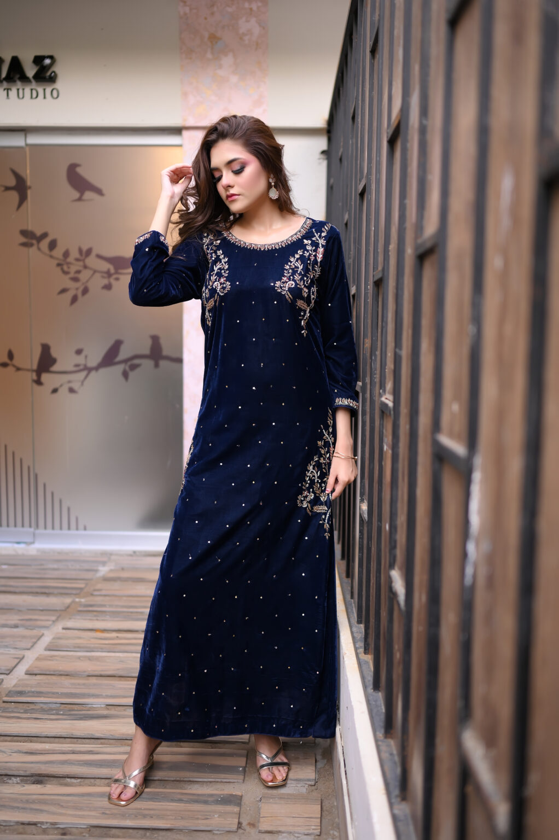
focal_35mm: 35
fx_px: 816
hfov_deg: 37.8
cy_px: 420
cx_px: 280
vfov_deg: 54.5
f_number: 1.8
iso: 200
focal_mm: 35
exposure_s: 1/250
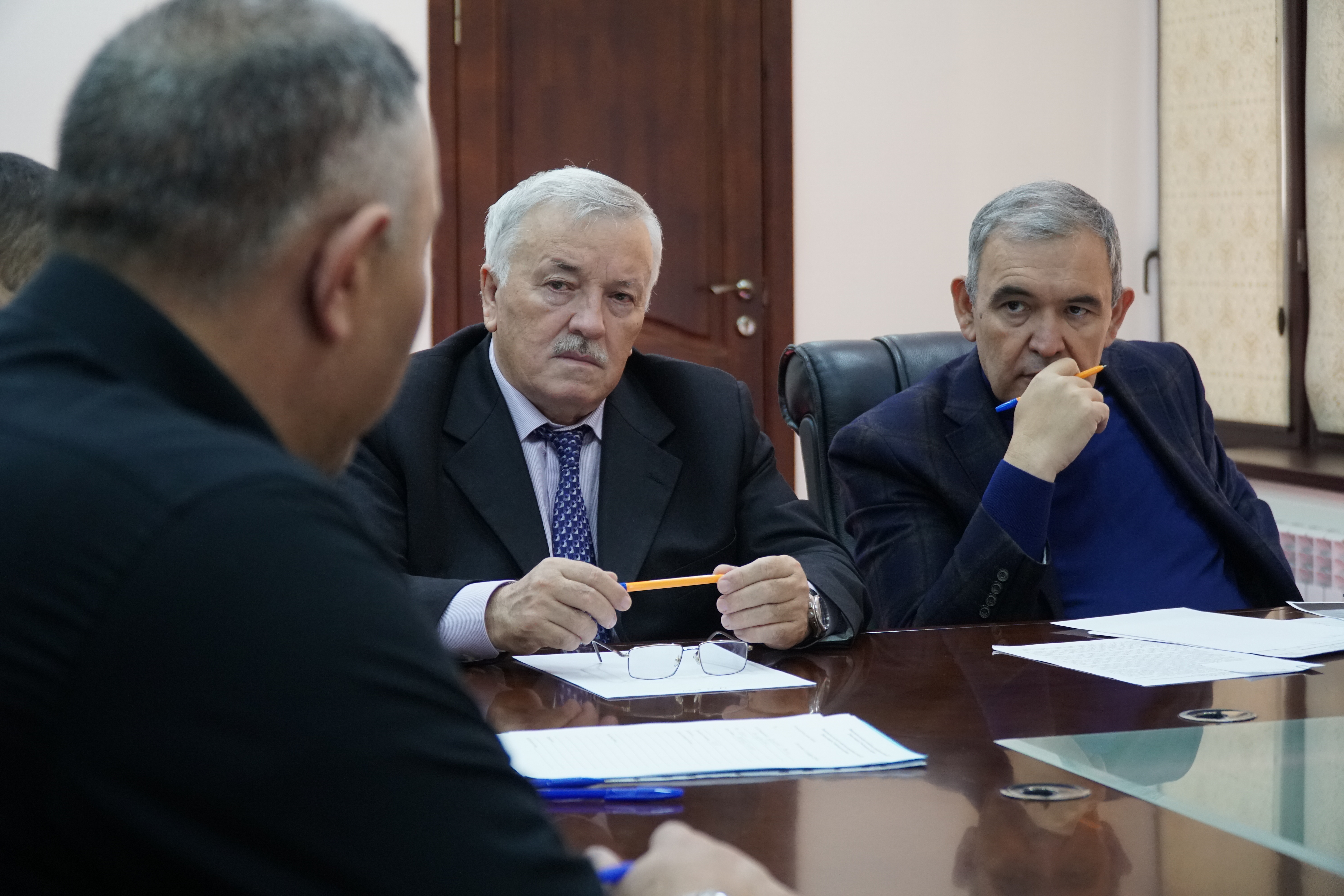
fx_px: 2744
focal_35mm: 74
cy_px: 448
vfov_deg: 18.5
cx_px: 672
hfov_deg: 27.5
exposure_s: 1/160
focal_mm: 49
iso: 1600
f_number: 4
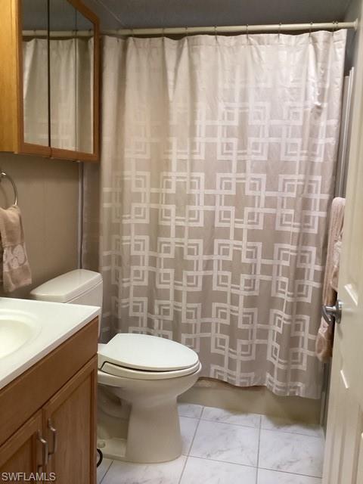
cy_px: 242
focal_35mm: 31
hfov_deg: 45.4
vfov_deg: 58.4
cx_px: 182
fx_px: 433
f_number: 2.4
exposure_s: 1/60
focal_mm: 3.3
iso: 250
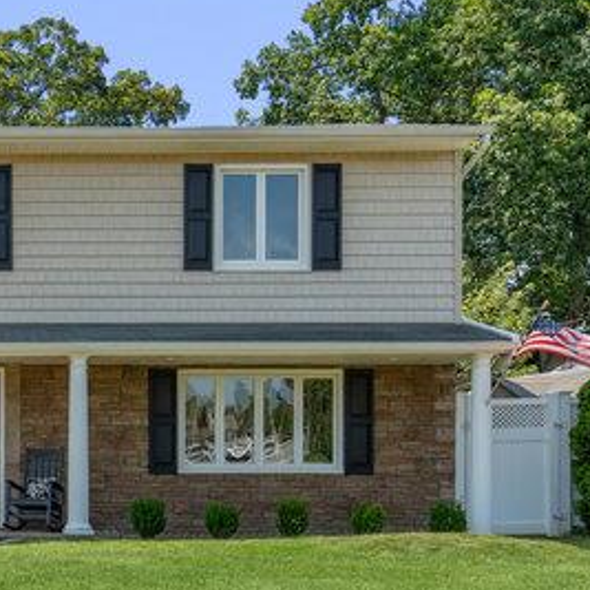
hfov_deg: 29.5
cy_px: 529
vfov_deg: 31.8
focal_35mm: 51
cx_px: -86
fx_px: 983
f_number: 5.6
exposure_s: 1/200
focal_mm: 16
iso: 64
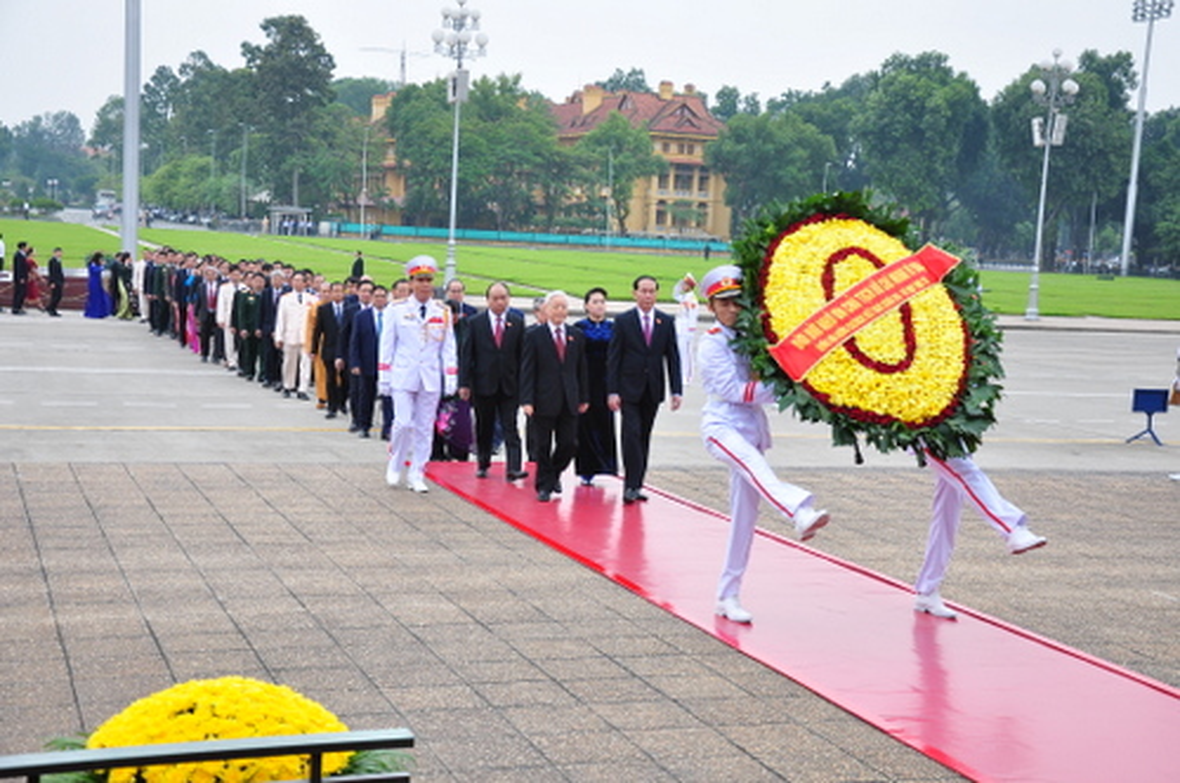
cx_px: 590
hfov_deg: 37.9
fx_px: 1719
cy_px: 392
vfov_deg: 25.7
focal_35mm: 52
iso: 400
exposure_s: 1/100
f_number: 5.6
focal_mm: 35
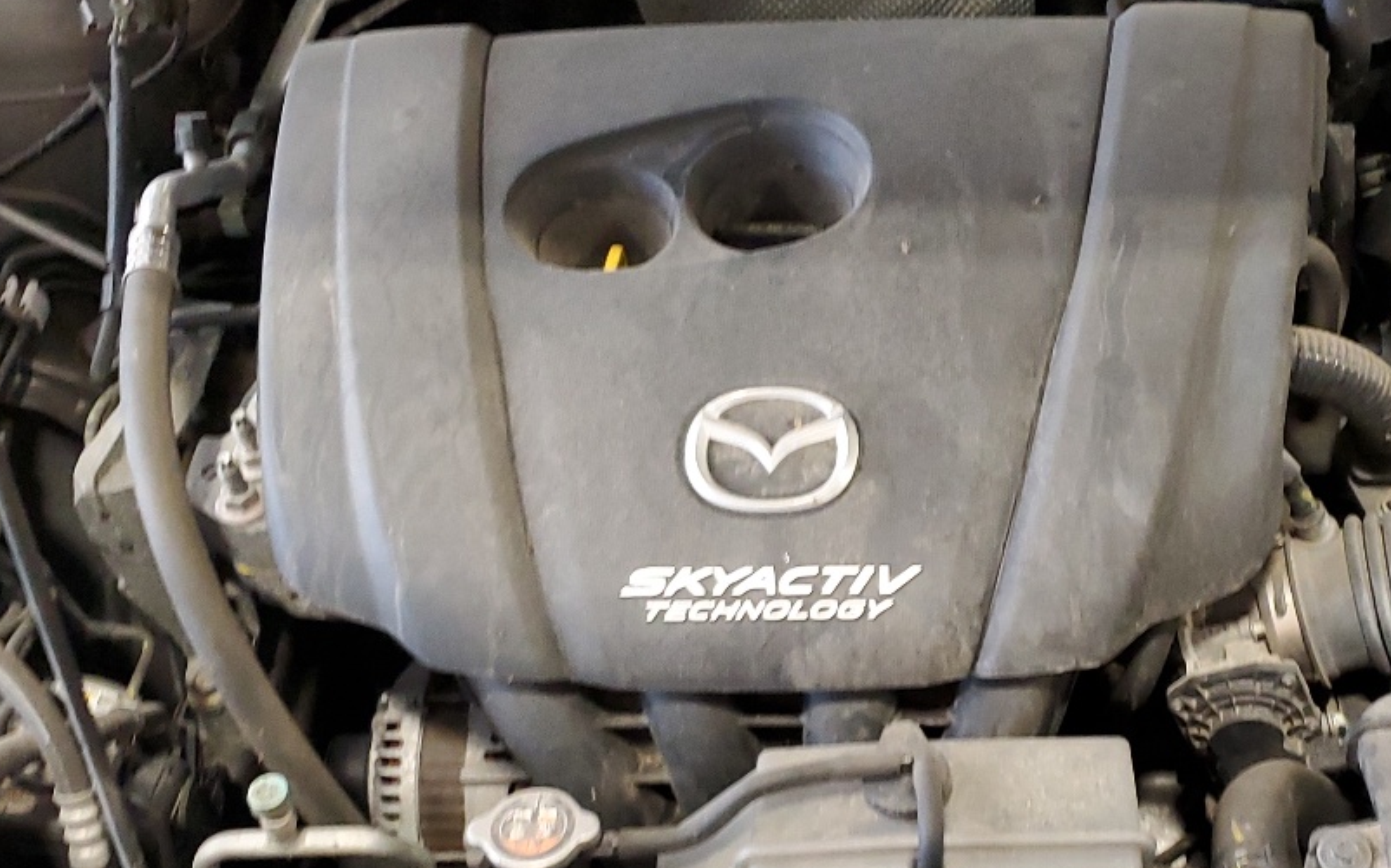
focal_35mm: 55
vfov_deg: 23.3
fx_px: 2085
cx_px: 999
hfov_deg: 36.3
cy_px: 658
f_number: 1.5
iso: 295
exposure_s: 1/24
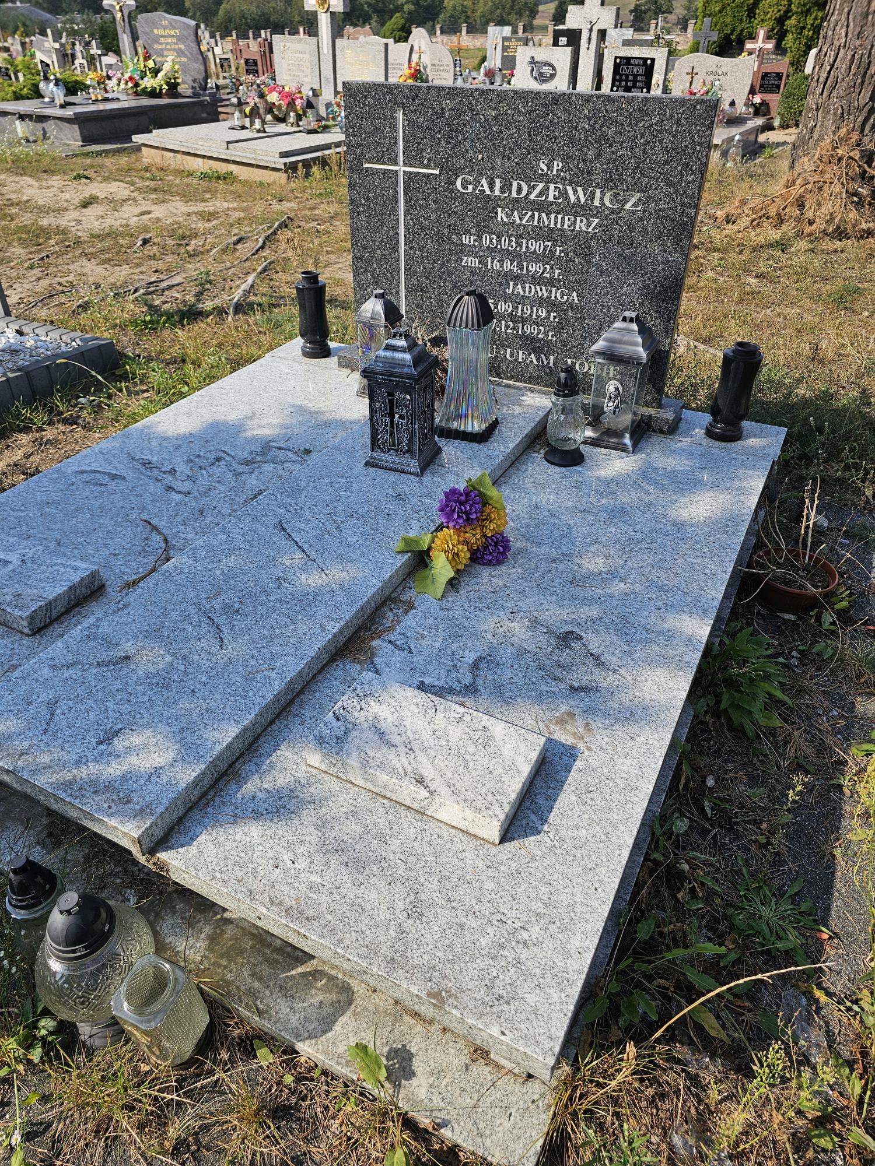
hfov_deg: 58.9
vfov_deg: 73.9
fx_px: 775
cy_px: 583
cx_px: 438
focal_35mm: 23
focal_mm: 6.3
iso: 10
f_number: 1.7
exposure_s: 1/512
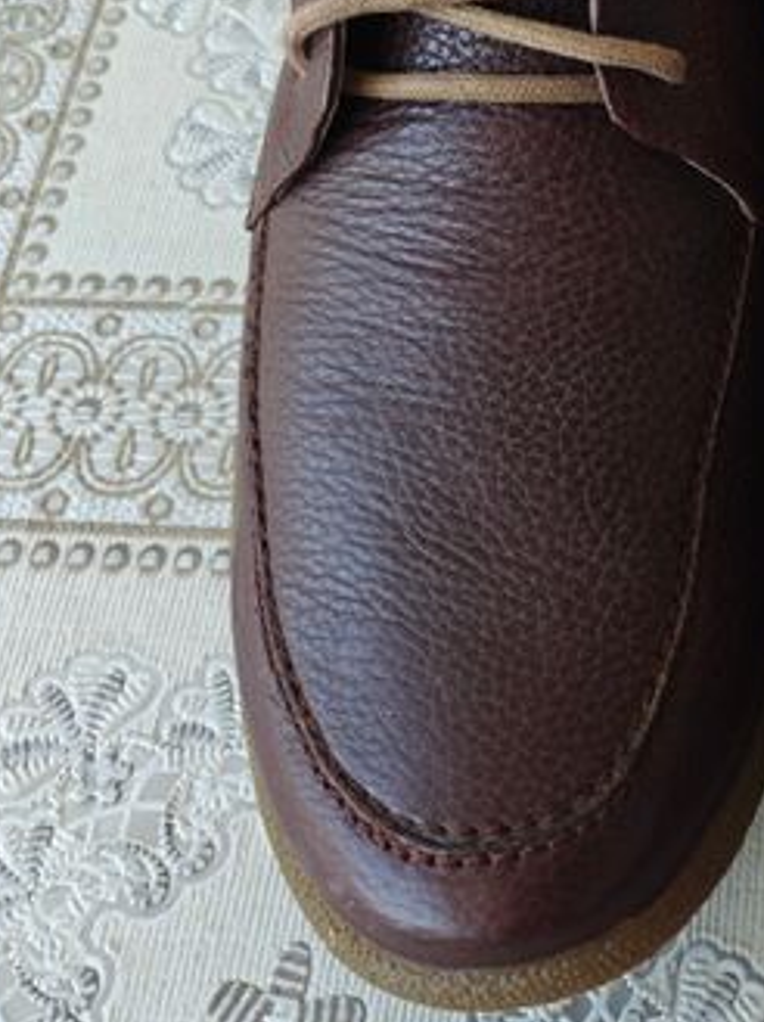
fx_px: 1651
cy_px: 379
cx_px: 839
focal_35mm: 56
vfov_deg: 34.2
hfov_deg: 24.3
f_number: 1.6
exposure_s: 1/198
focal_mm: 6.06
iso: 50
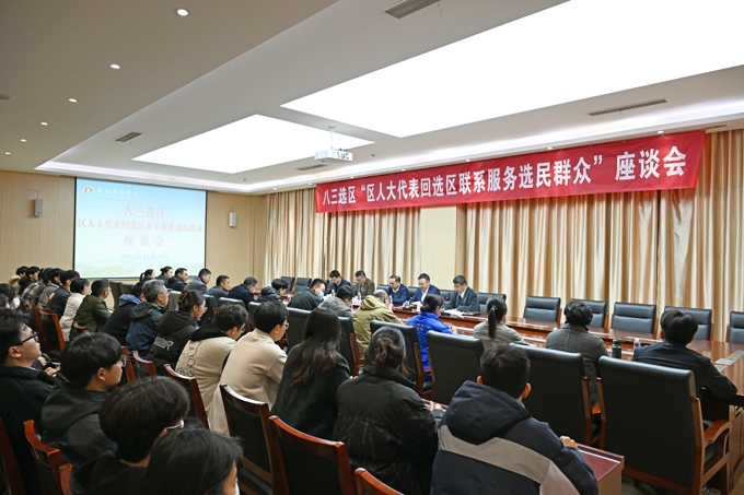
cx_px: 372
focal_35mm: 24
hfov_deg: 73.8
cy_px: 248
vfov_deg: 53.1
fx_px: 496
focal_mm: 24
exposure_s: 1/80
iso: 1250
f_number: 4.5
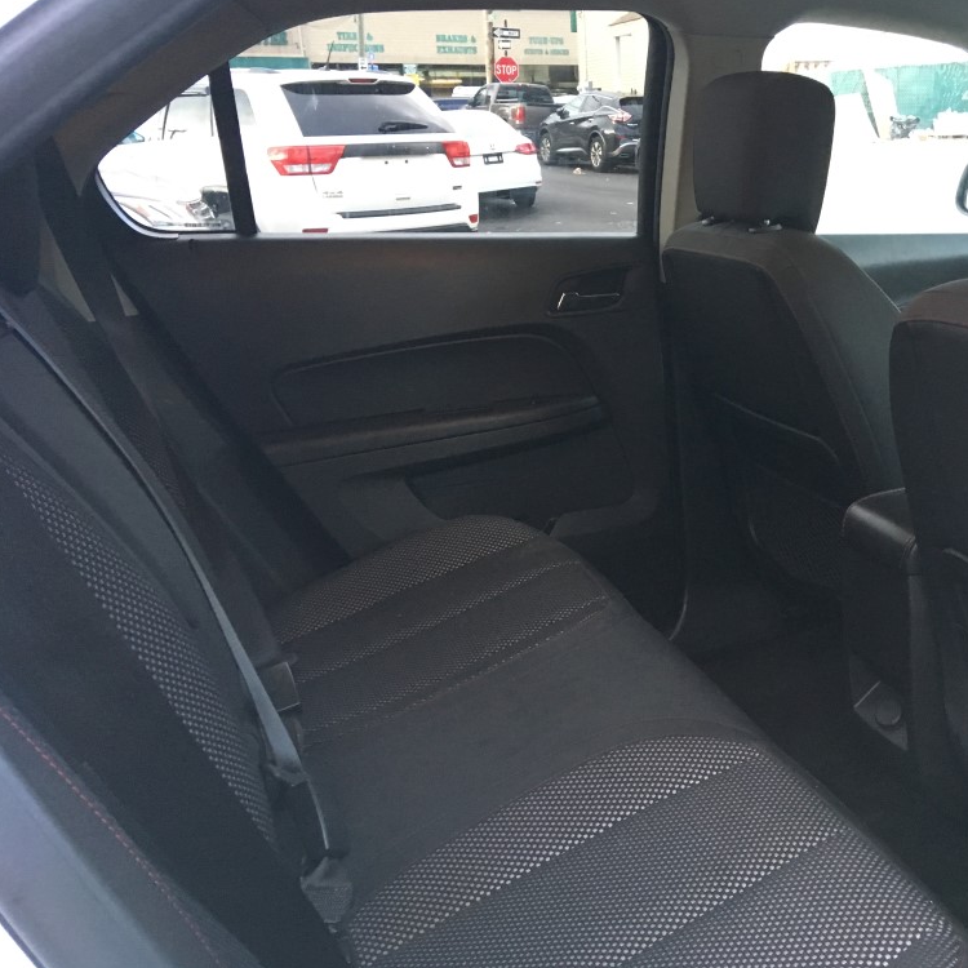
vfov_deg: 47.2
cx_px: 653
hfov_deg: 46.4
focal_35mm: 35
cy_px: 487
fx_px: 1107
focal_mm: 4.15
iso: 200
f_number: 2.2
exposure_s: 1/25
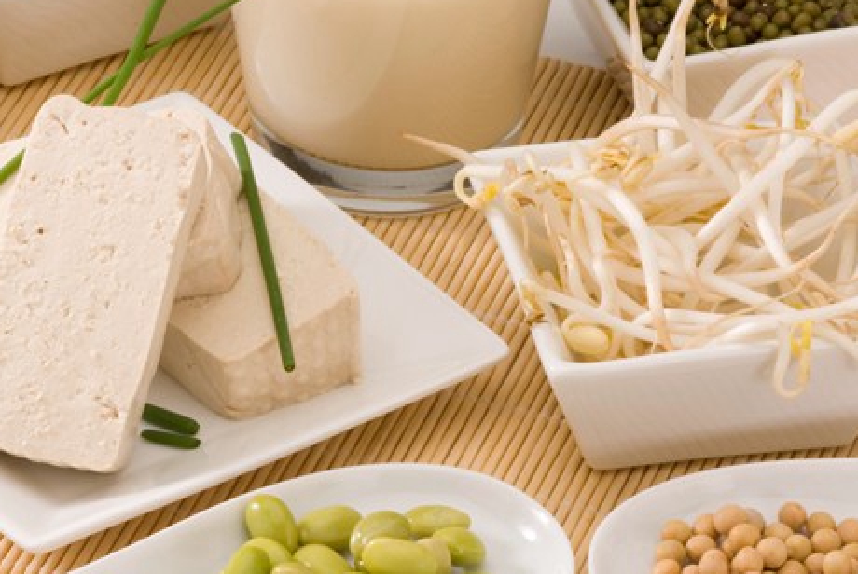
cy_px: 266
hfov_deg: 8.6
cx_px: 325
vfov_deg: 5.7
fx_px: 5722
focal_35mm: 240
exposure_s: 1/60
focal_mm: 105
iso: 100
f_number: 32
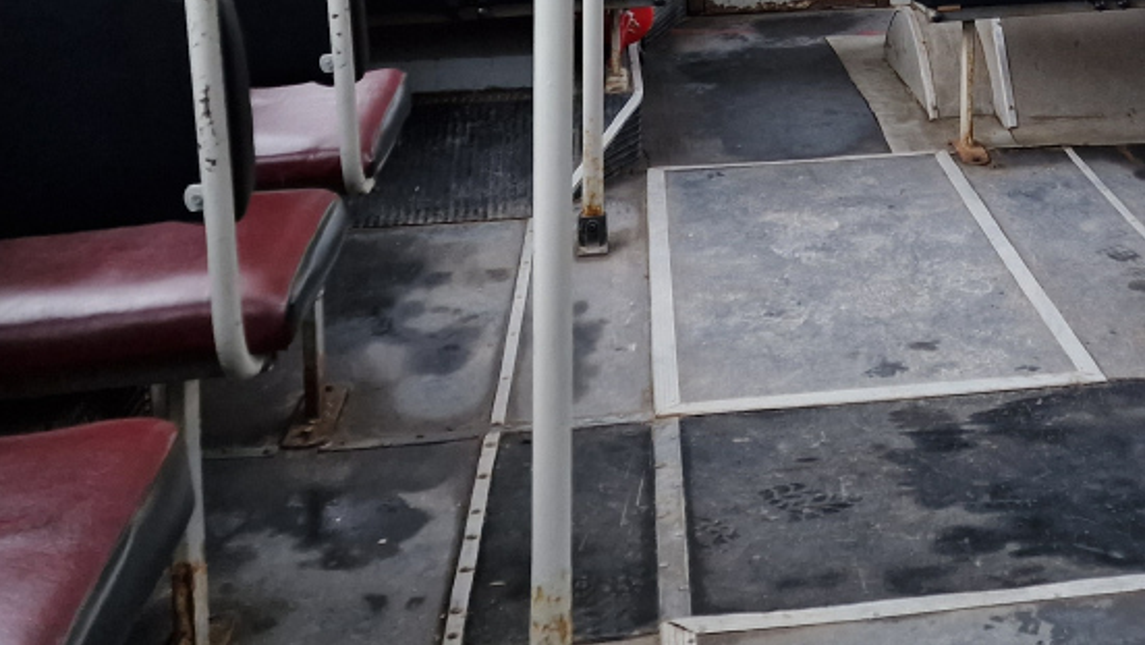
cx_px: 975
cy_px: -269
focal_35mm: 59
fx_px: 1792
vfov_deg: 18.5
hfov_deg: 34.0
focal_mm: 6.4
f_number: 1.8
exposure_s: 1/180
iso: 200
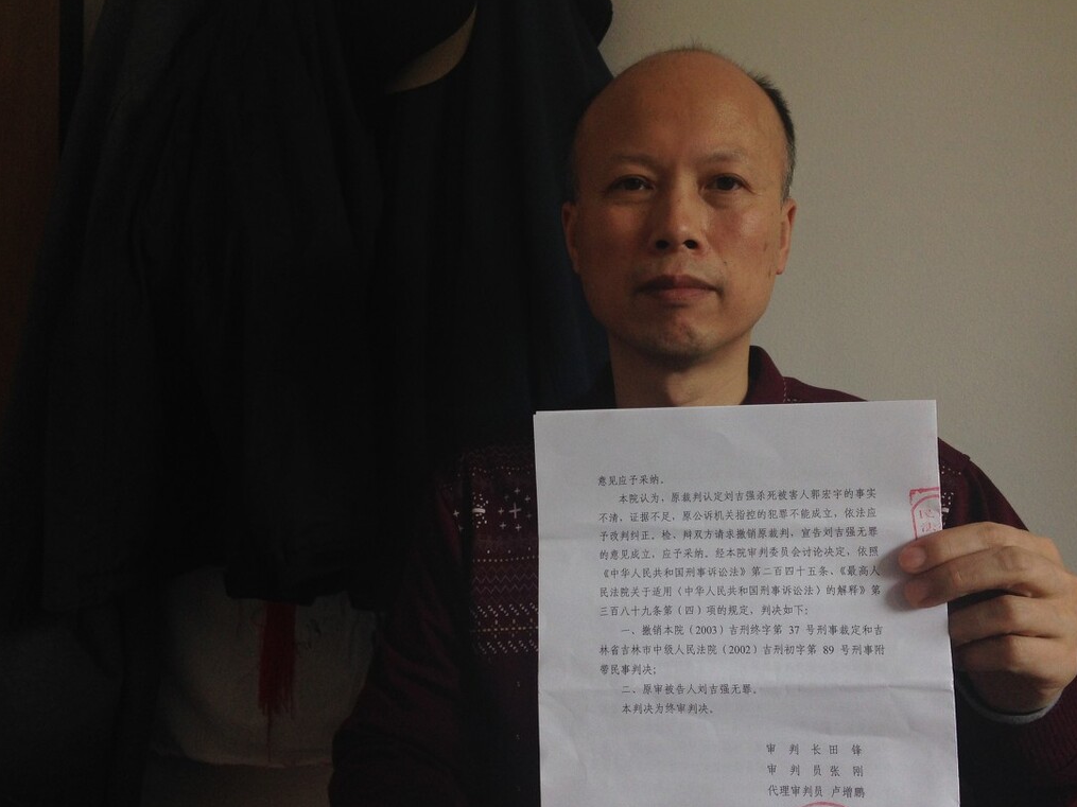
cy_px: 420
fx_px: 1213
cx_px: 596
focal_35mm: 39
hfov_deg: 47.8
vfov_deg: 36.8
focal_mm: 4.12
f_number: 2.4
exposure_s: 1/120
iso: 80
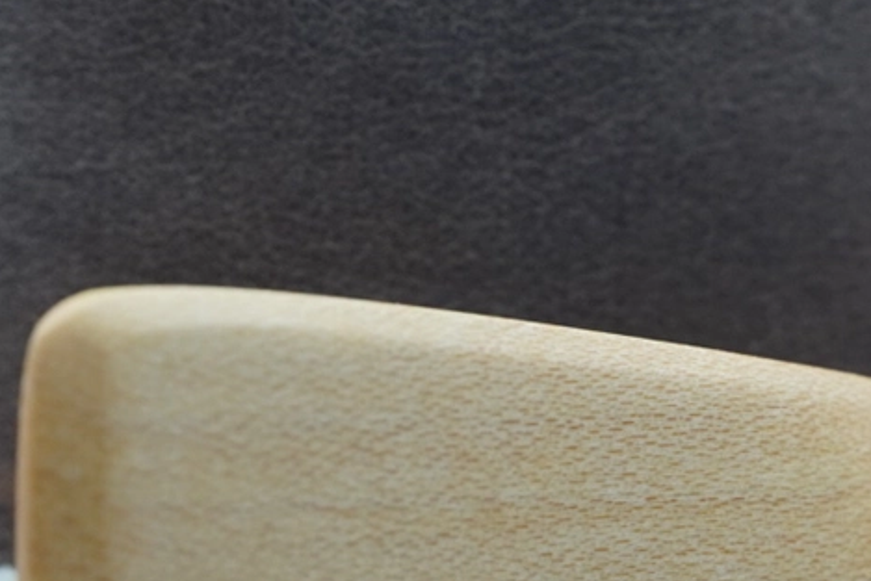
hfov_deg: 4.8
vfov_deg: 3.2
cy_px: 809
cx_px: 1075
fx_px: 10455
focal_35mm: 432
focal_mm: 90
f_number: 4
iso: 640
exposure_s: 1/160
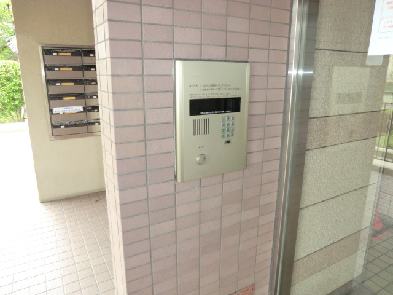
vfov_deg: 56.8
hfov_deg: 71.6
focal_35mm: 24
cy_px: 148
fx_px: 272
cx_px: 196
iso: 250
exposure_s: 1/60
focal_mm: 4.3
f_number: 3.2
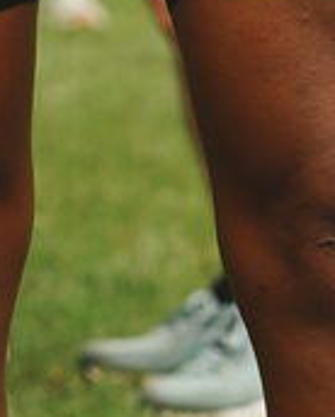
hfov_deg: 3.5
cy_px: -594
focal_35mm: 442
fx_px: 5468
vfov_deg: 4.3
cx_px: -257
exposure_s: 1/200
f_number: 2.5
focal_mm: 50
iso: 160
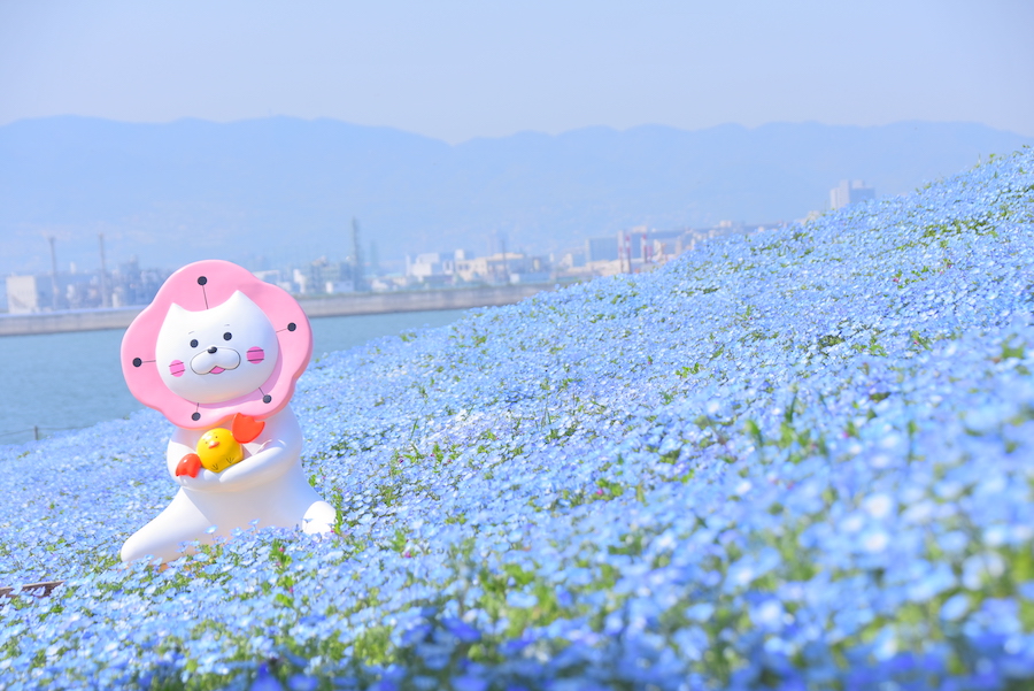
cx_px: 517
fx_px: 4396
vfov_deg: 9.0
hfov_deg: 13.4
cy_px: 346
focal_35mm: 153
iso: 100
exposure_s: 1/200
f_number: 8
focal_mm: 102
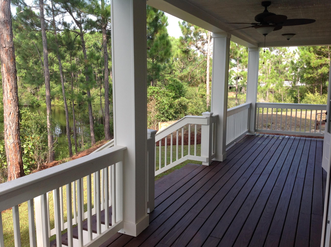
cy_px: 124
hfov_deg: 52.7
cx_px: 166
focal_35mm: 35
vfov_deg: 40.6
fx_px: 334
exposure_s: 1/332
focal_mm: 4.28
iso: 50
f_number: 2.4
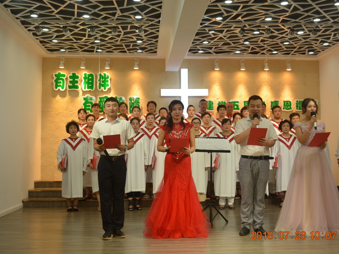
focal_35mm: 46
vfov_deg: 31.5
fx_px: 450
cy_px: 126
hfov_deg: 41.2
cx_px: 180
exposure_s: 1/125
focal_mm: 28
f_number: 6.3
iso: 450
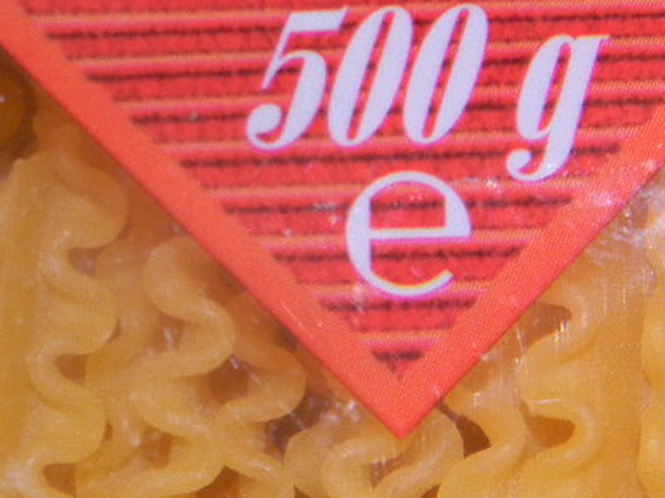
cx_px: 410
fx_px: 4263
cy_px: 177
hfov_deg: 8.9
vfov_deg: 6.7
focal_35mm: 222
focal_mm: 15.1
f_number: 9
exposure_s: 1/30
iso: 200
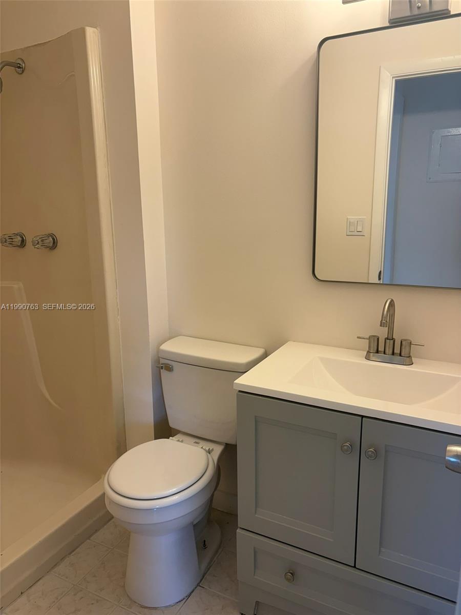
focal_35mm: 26
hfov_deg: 53.1
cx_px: 230
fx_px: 462
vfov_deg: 67.3
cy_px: 308
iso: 50
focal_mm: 5.96
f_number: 1.6
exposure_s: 1/120
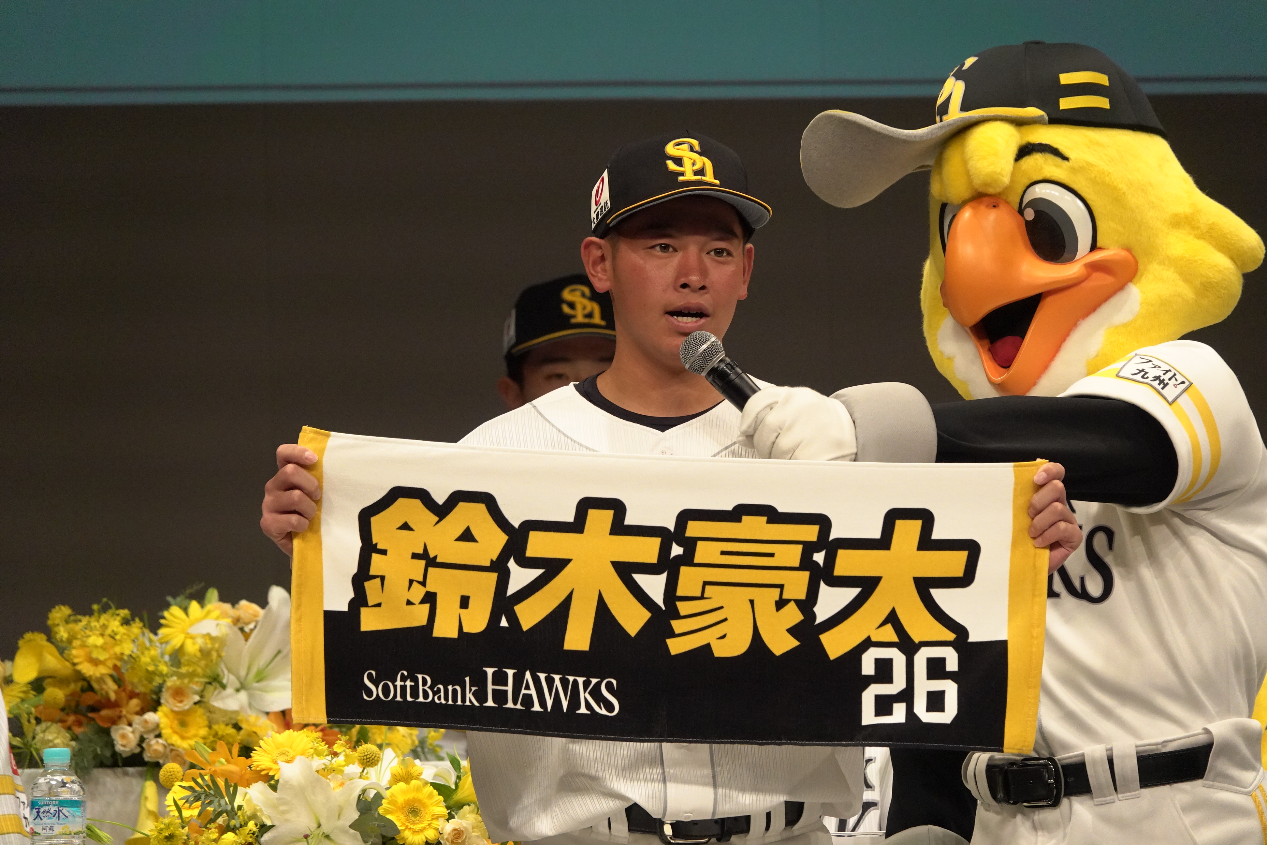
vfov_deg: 4.0
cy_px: 422
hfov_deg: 6.0
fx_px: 12000
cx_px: 634
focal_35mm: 341
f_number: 4
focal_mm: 124.94
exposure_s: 1/500
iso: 1250
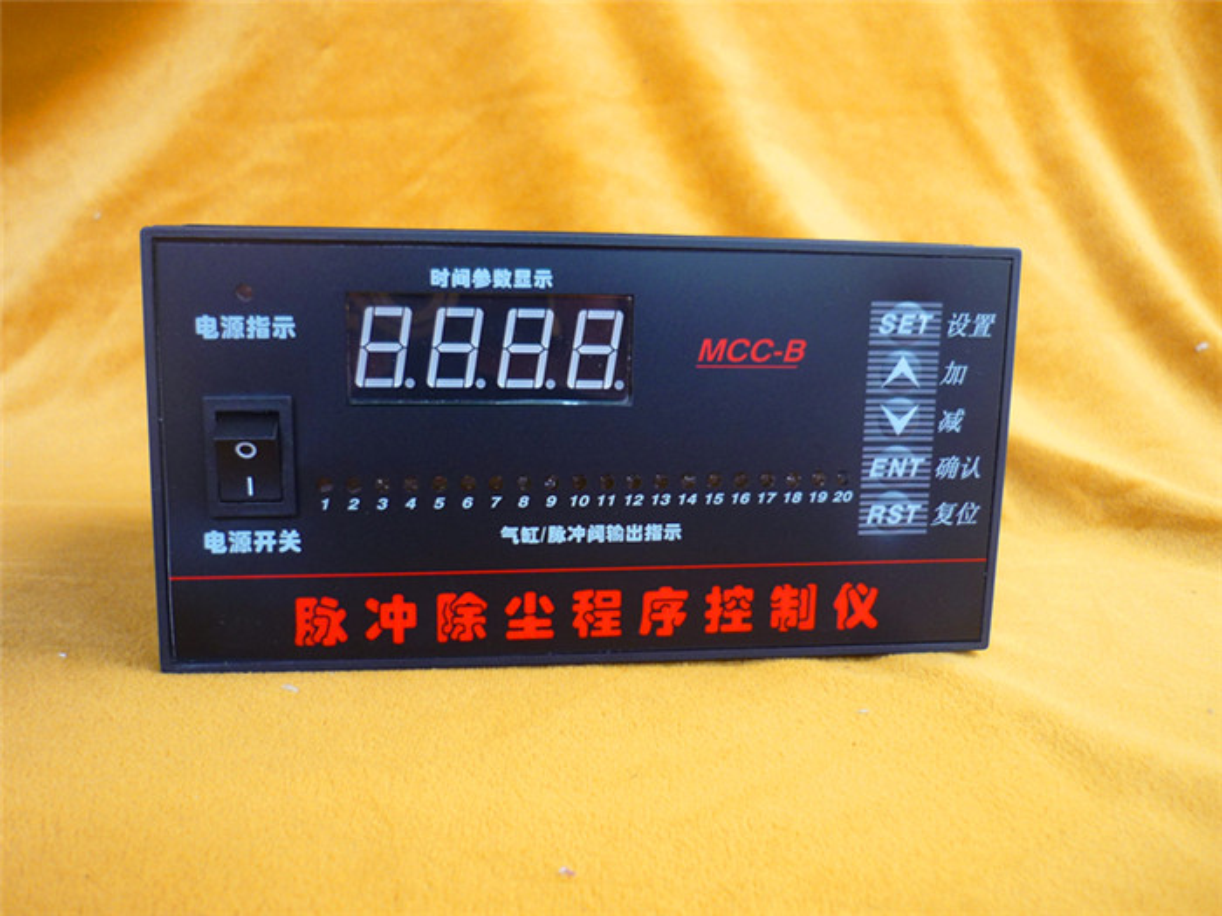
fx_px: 1165
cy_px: 458
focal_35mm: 33
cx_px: 611
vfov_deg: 42.9
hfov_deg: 55.4
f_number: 2.8
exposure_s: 1/30
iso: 100
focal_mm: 5.5
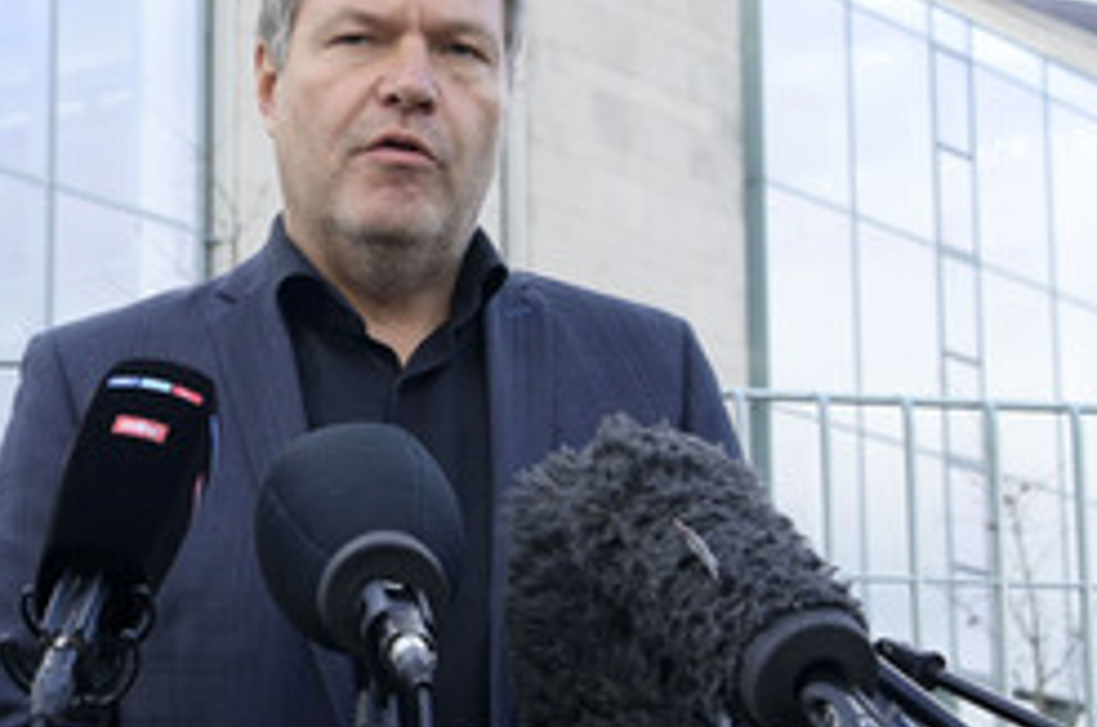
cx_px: 372
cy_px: 450
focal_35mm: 101
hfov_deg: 20.2
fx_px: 3072
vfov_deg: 13.5
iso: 2000
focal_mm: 55
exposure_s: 1/500
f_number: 9
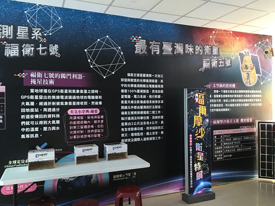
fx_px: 230
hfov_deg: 61.7
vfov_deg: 48.2
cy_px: 103
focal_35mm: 29
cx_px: 138
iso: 100
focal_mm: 4.15
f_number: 2.2
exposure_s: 1/8
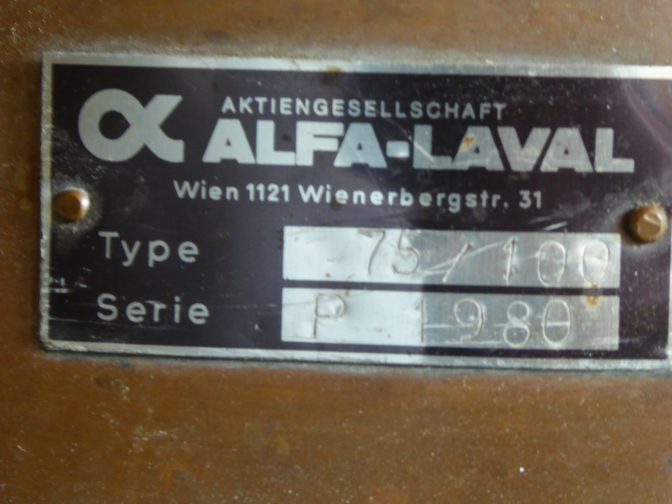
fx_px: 1747
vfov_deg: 16.4
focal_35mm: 90
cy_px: 252
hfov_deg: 21.8
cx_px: 336
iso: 640
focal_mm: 16.1
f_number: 6.3
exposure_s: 1/5
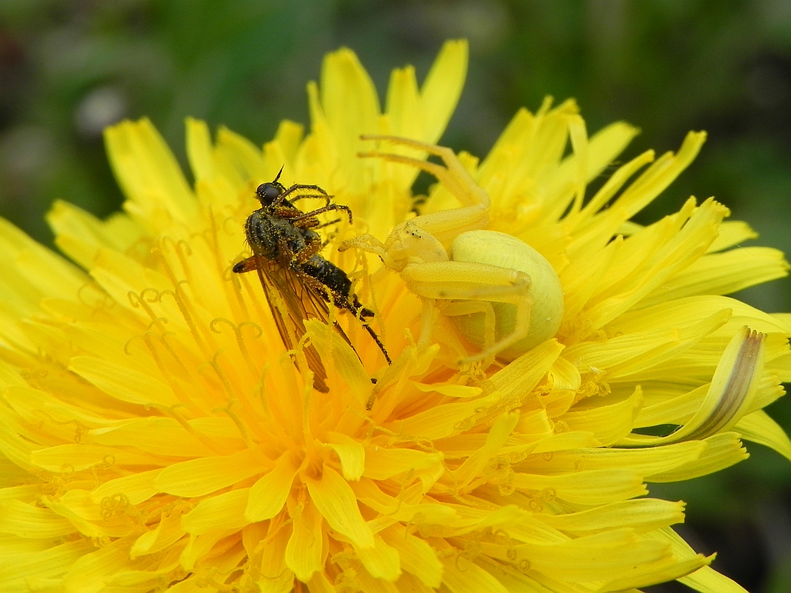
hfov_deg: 18.7
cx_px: 396
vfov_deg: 14.1
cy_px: 296
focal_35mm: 105
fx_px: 2399
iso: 160
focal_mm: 18.8
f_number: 5.6
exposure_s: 1/522
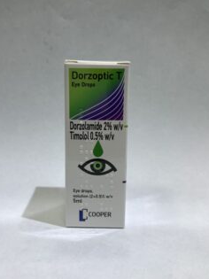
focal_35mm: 33
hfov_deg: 42.9
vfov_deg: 55.2
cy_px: 120
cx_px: 97
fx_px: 266
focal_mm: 4.25
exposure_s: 1/100
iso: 32
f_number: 1.8
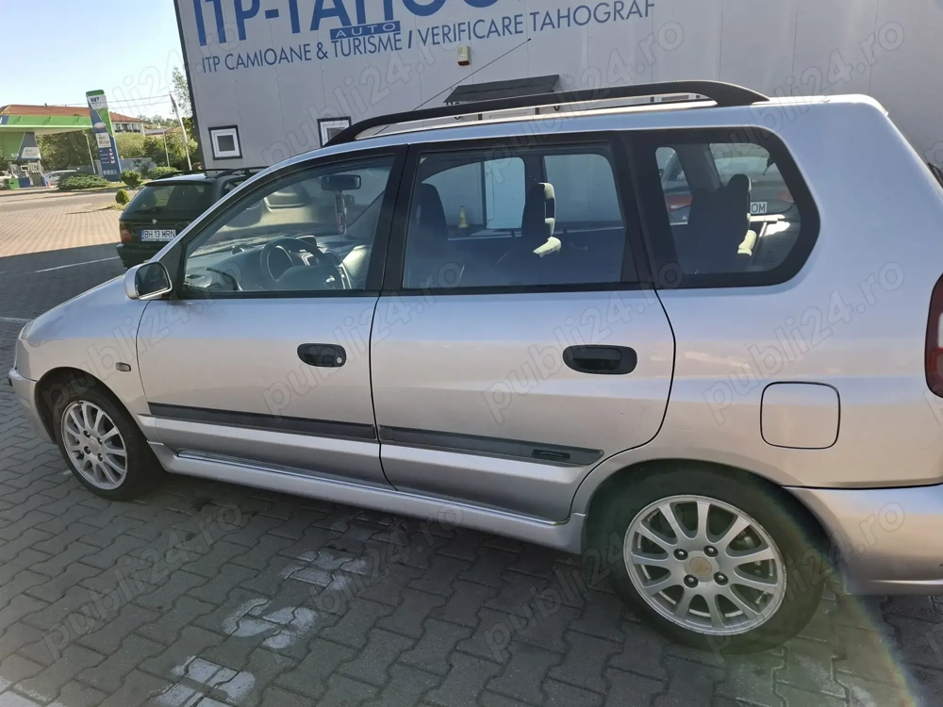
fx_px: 627
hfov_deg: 73.9
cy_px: 354
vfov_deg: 58.9
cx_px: 472
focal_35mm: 23
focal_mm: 5.54
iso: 50
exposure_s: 1/832
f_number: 1.8
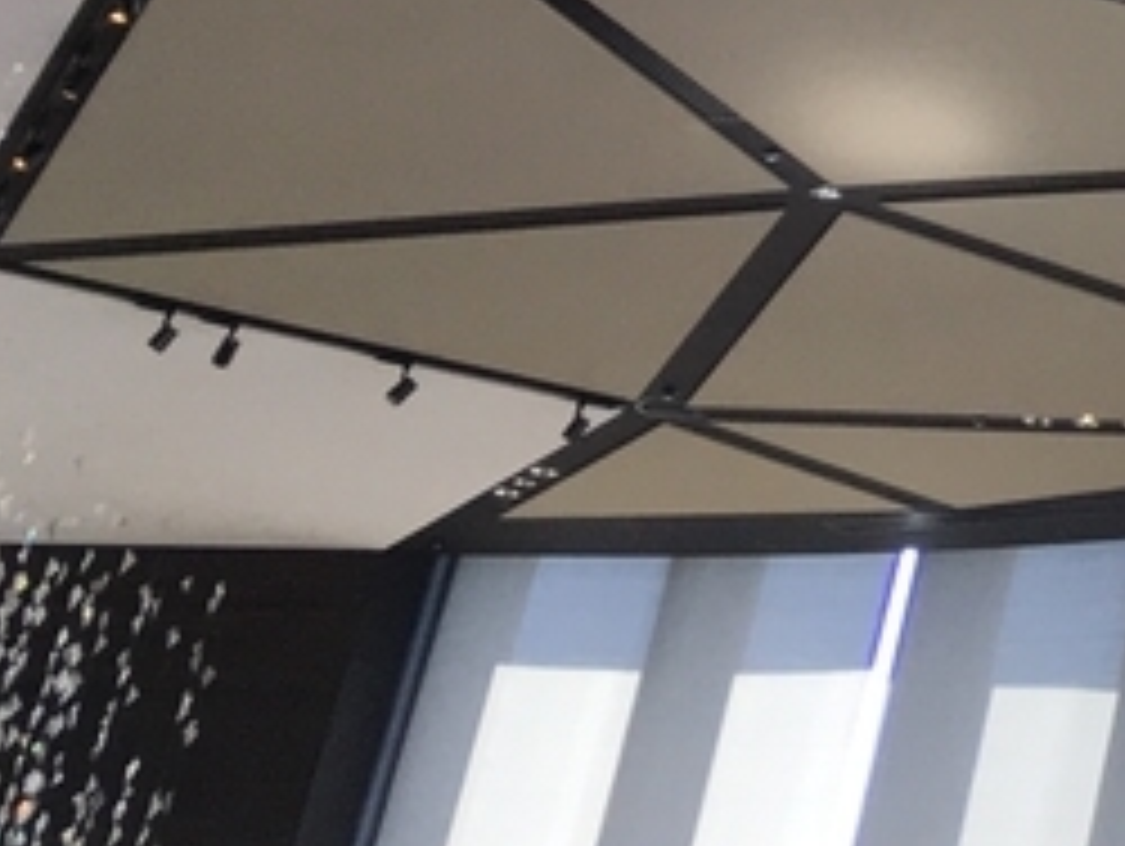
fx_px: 4522
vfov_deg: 9.9
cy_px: -832
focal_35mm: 139
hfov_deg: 12.6
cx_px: 2169
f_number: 2.2
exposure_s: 1/120
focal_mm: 4.15
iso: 32
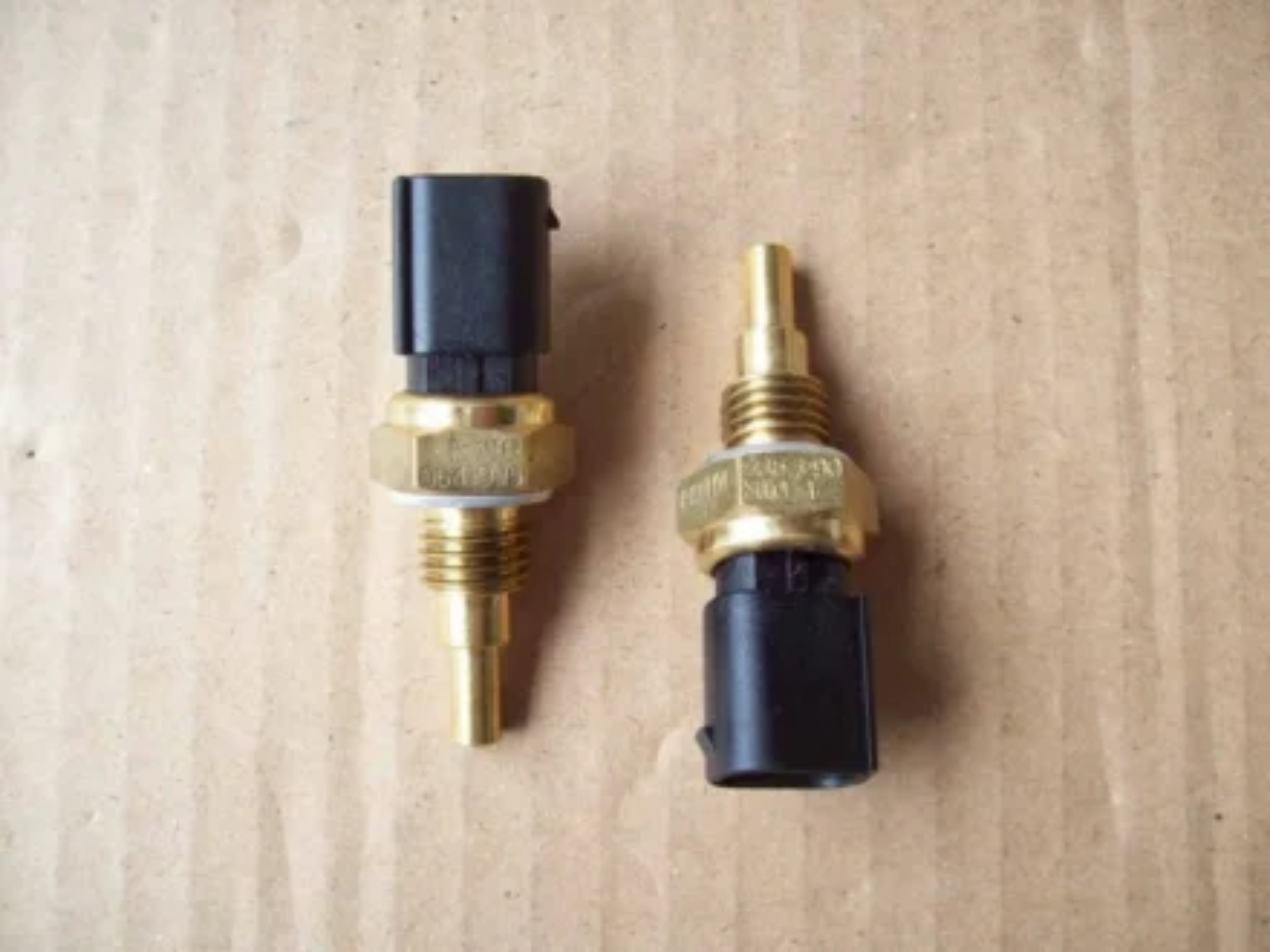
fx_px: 1321
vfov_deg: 39.7
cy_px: 476
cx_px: 635
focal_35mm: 36
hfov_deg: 51.4
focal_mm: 6
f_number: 2.7
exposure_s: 1/110
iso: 80
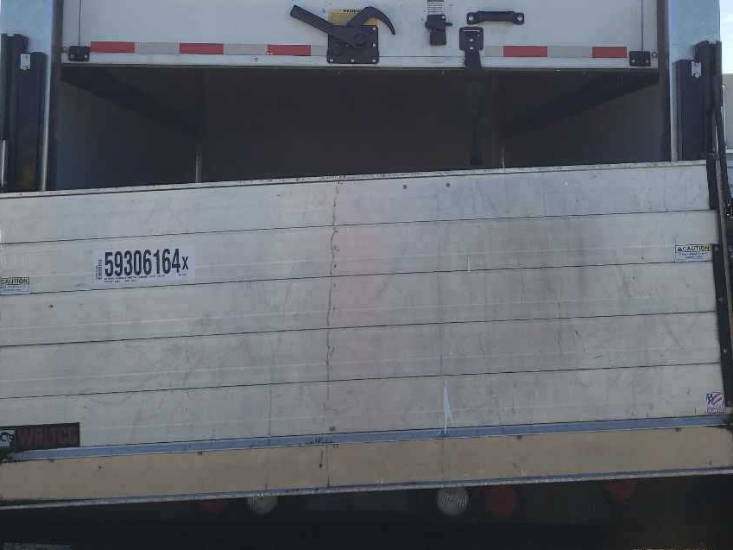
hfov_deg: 38.9
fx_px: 1038
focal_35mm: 49
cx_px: 347
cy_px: 83
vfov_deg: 28.8
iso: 50
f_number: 1.5
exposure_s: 1/3333
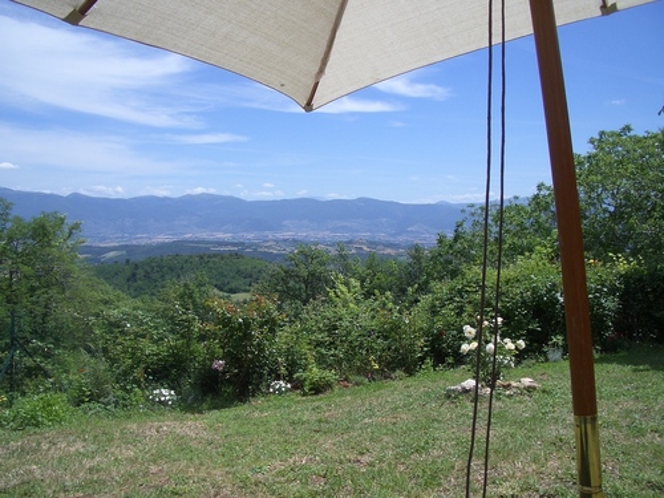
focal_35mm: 35
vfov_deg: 40.7
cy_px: 249
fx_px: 671
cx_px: 332
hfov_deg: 52.6
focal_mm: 5.8
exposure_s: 1/640
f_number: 4.3
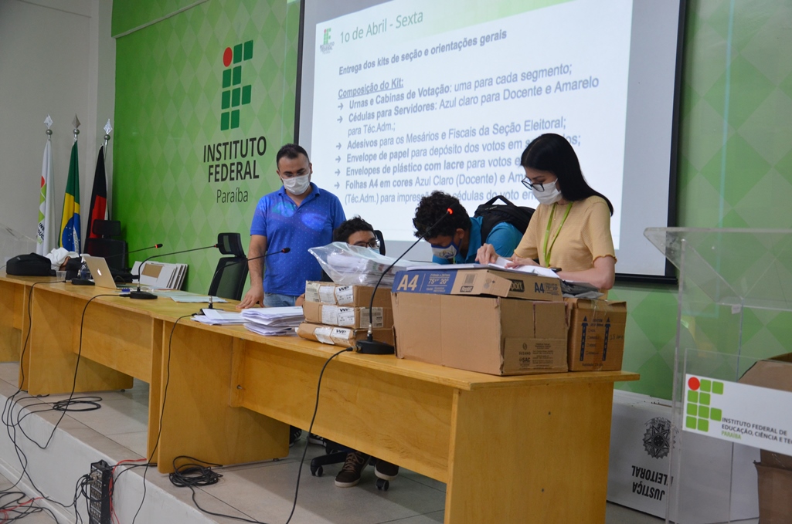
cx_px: 396
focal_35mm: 39
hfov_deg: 49.6
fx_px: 856
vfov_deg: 34.1
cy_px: 262
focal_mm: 26
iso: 800
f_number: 4
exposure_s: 1/40
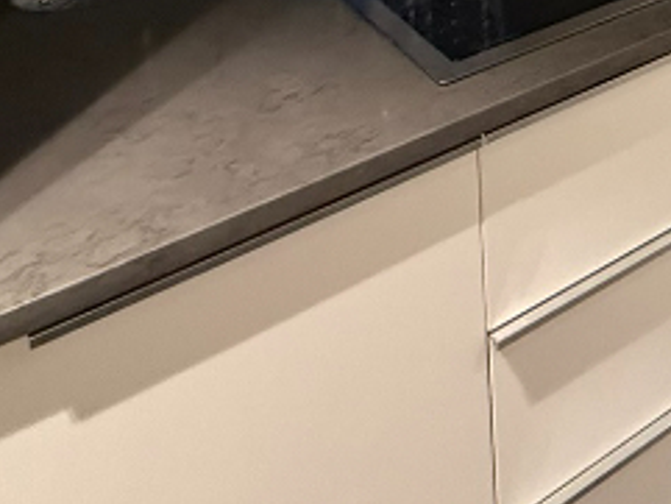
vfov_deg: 19.0
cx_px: 869
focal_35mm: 58
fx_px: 1125
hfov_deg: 27.7
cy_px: -412
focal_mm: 2.22
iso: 800
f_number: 2.2
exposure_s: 1/50
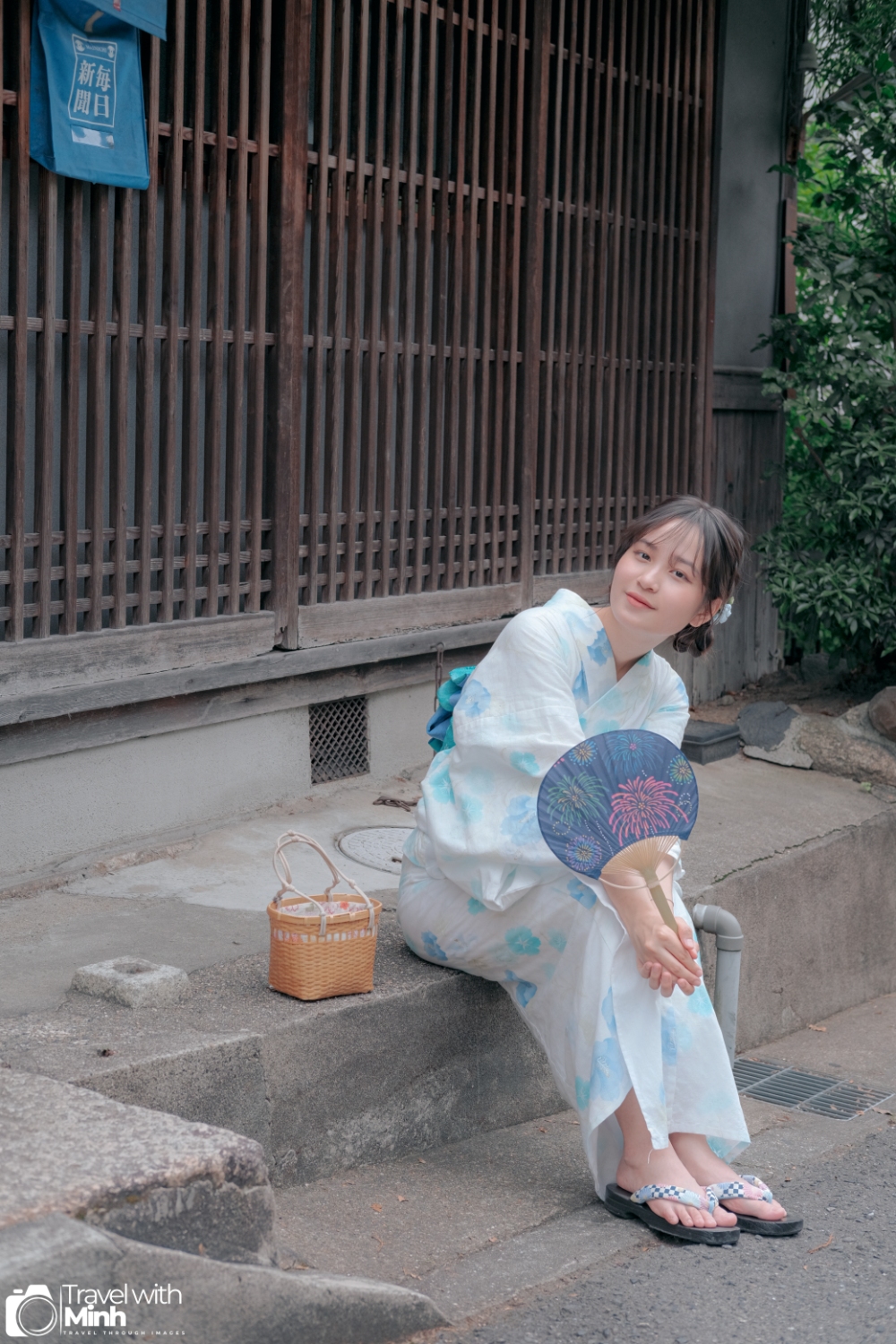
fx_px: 1979
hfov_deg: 25.5
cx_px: 448
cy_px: 672
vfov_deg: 37.5
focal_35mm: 53
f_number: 4
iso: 500
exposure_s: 1/750
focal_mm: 35
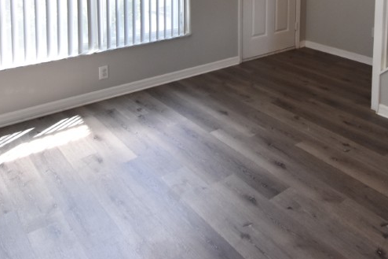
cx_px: 293
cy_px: -27
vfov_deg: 33.0
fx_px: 377
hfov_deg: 52.0
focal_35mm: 35
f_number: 3.5
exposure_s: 1/250
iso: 800
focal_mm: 10
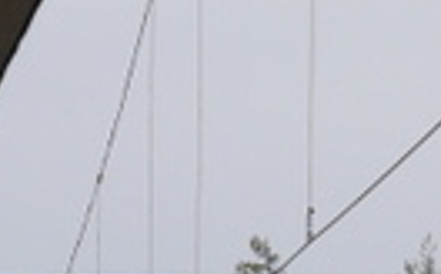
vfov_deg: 1.3
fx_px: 11758
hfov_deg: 2.1
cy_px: 799
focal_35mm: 980
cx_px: 1417
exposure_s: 1/400
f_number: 7.1
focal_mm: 61
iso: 160
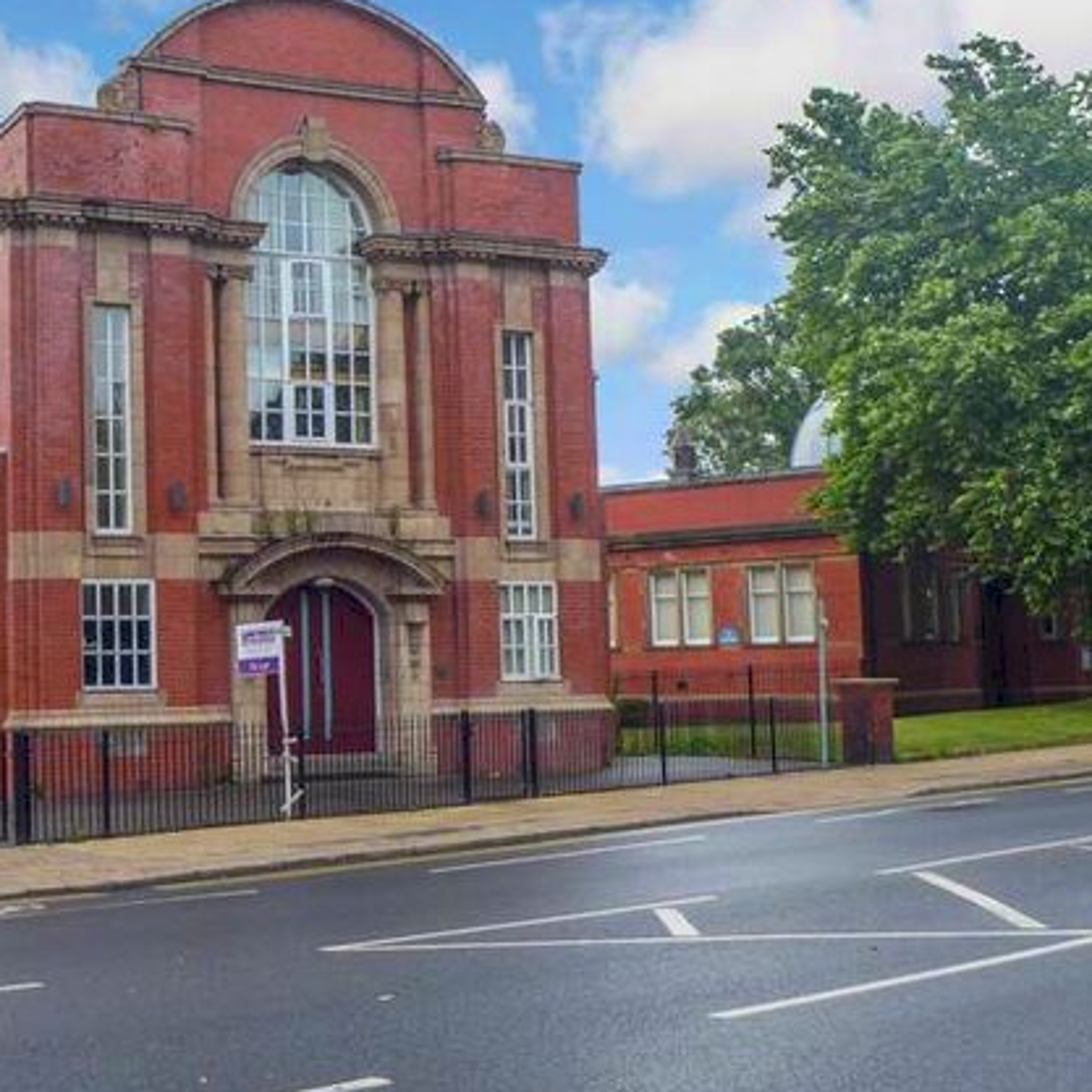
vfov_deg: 34.0
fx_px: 1785
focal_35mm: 50
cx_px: 181
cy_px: 494
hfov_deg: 32.8
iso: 125
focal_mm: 6.9
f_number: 1.6
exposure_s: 1/1250
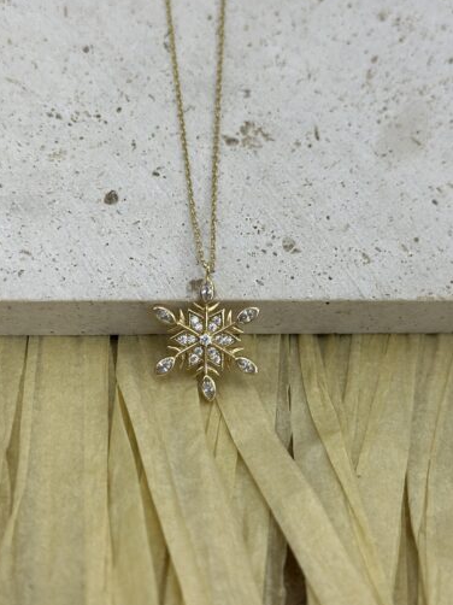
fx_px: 891
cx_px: 214
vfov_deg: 37.5
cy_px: 289
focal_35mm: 51
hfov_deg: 28.5
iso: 80
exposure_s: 1/463
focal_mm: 6.86
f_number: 1.78
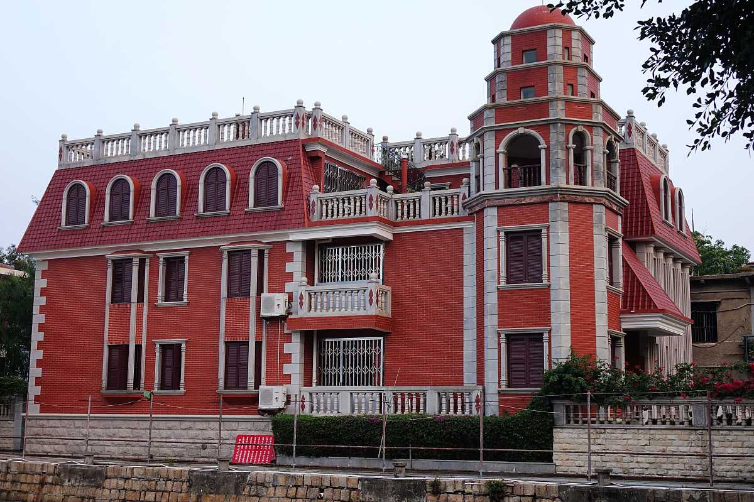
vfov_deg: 27.5
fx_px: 1026
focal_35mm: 49
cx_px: 377
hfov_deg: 40.4
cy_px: 251
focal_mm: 17.83
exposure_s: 1/160
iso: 100
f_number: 2.8
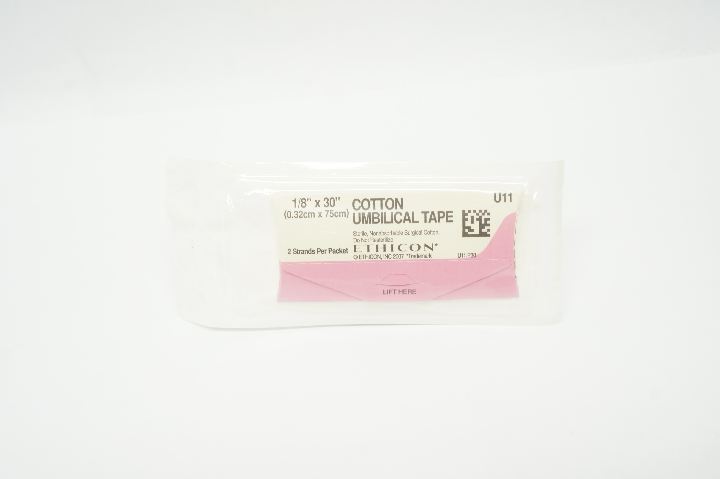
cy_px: 240
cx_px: 360
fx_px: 779
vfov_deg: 34.1
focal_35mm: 39
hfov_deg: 49.6
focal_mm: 26
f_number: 9
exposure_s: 1/50
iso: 800
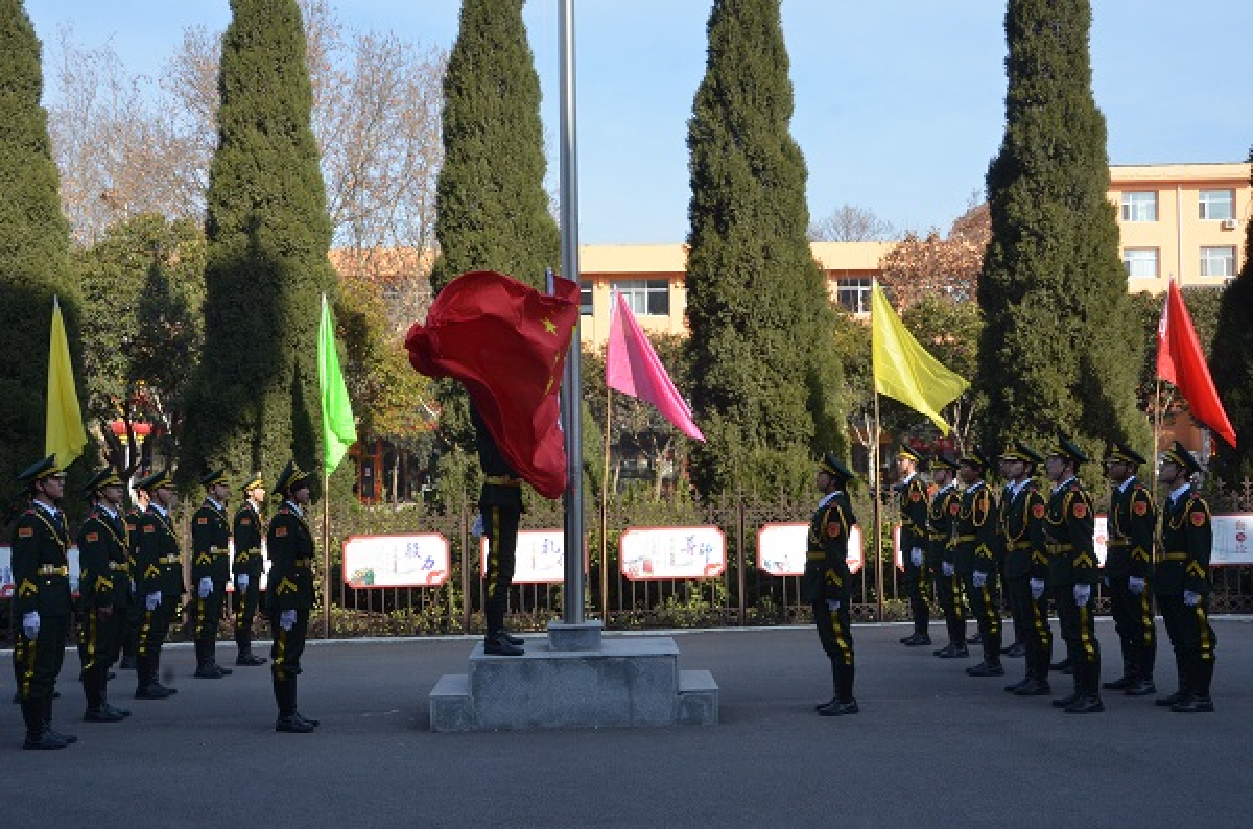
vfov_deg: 34.0
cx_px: 626
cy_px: 414
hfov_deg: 49.7
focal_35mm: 39
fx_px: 1354
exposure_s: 1/750
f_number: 13
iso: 1000
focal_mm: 26
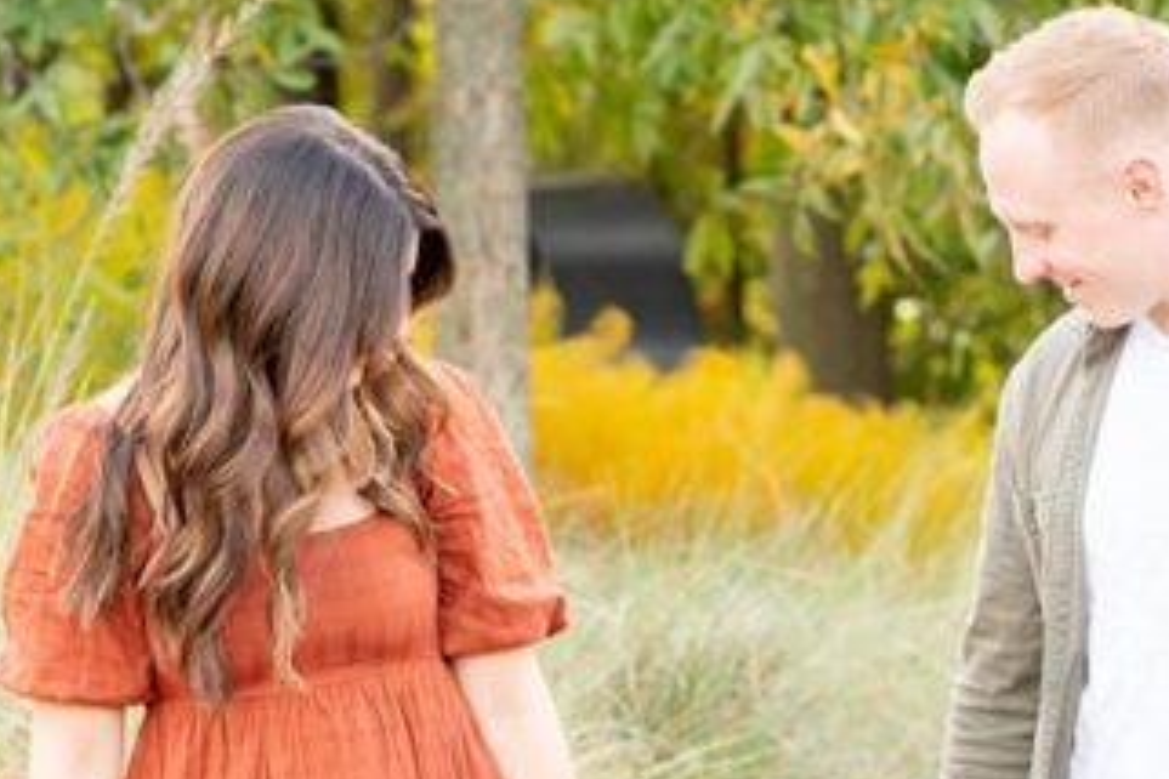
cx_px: 441
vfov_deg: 5.1
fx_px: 8799
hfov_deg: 7.6
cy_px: 817
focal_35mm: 271
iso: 320
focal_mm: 85
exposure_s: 1/160
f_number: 4.5
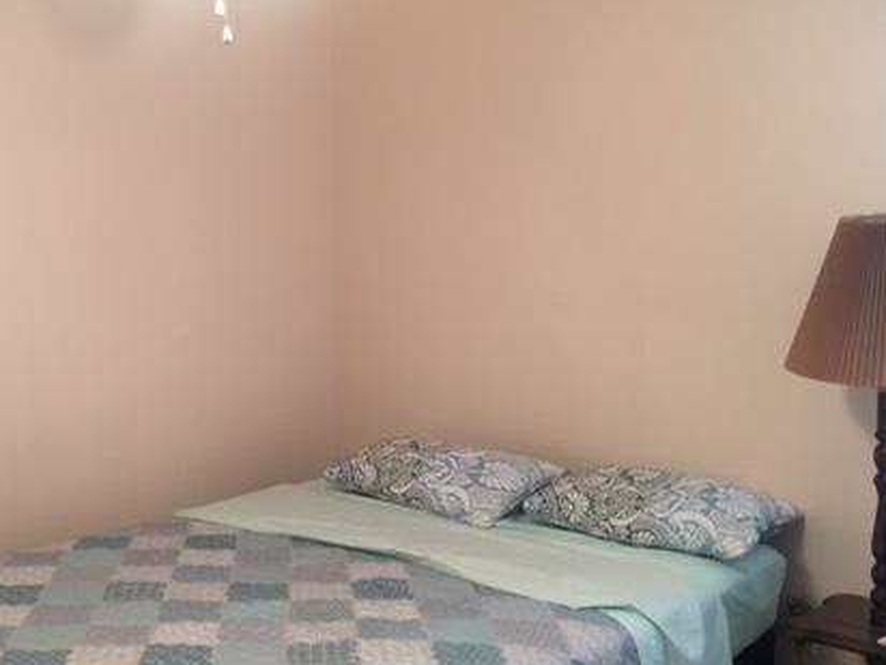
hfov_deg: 41.5
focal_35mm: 45
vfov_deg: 32.1
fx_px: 1152
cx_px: 292
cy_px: 374
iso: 64
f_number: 2.2
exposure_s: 1/30
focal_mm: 4.15
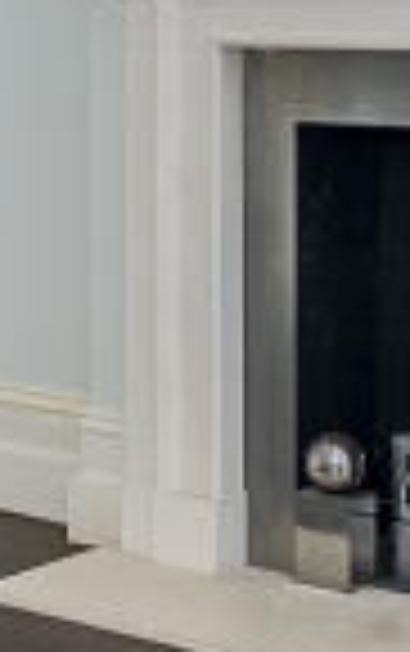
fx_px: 1925
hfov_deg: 11.6
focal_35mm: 108
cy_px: 47
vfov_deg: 18.9
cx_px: -239
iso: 250
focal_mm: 10
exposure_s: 1/10
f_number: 4.5
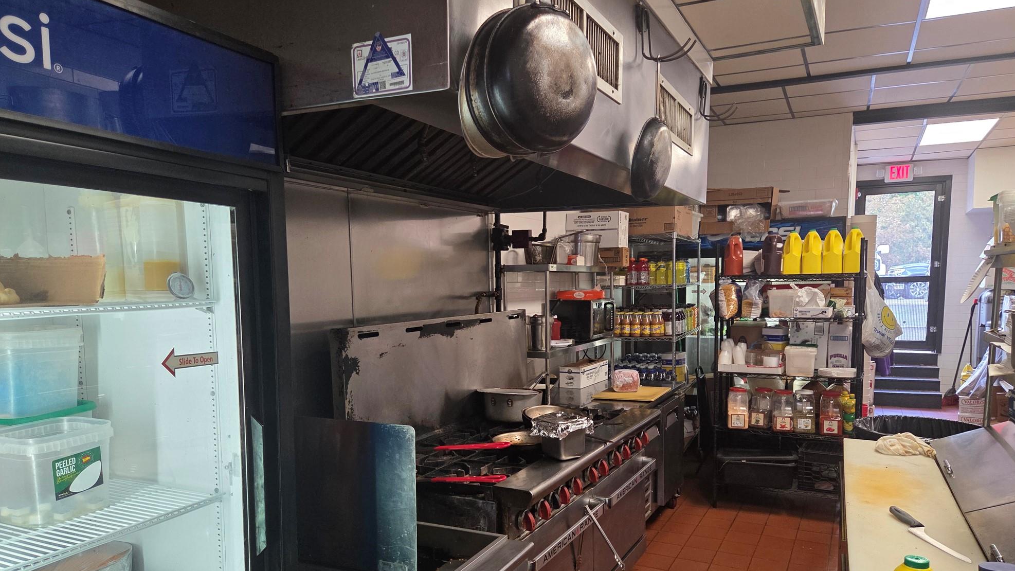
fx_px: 700
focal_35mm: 26
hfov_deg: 71.9
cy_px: 361
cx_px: 518
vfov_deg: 44.0
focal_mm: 5.4
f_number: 1.8
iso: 250
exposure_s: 1/120
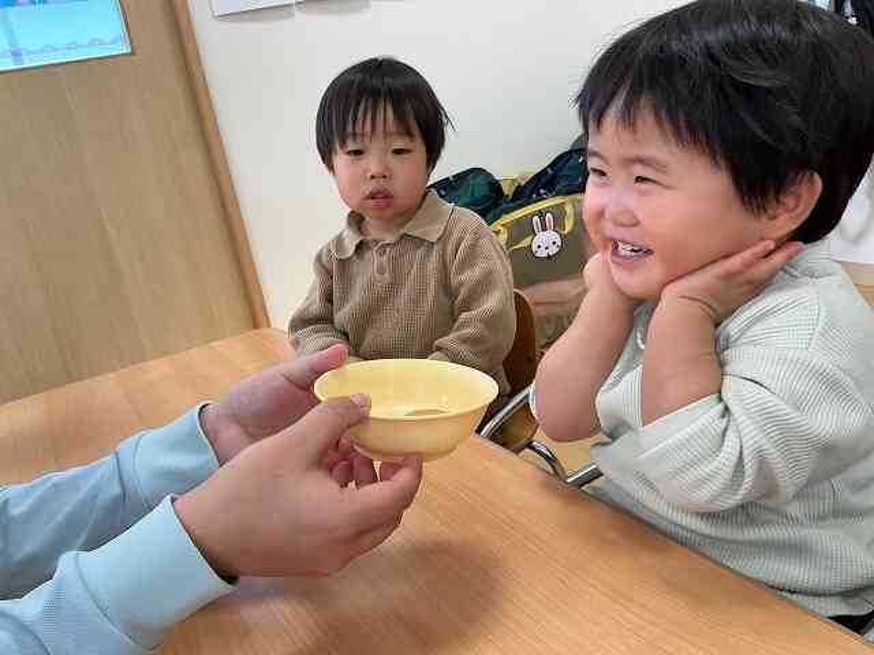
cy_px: 328
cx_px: 437
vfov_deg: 48.2
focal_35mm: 29
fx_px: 732
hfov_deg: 61.7
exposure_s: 1/60
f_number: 1.8
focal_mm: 3
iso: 40
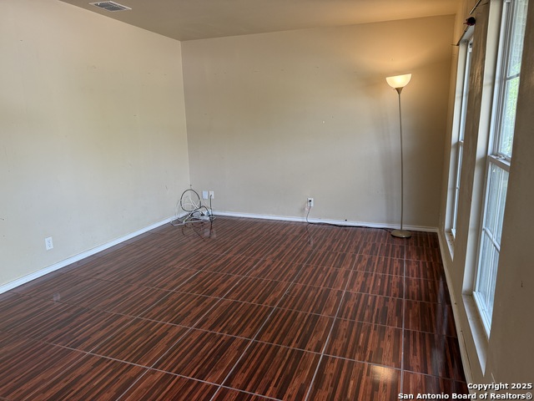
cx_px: 267
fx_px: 370
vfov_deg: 56.8
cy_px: 200
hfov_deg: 71.6
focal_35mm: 24
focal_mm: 6.76
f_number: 1.78
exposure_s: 1/120
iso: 160
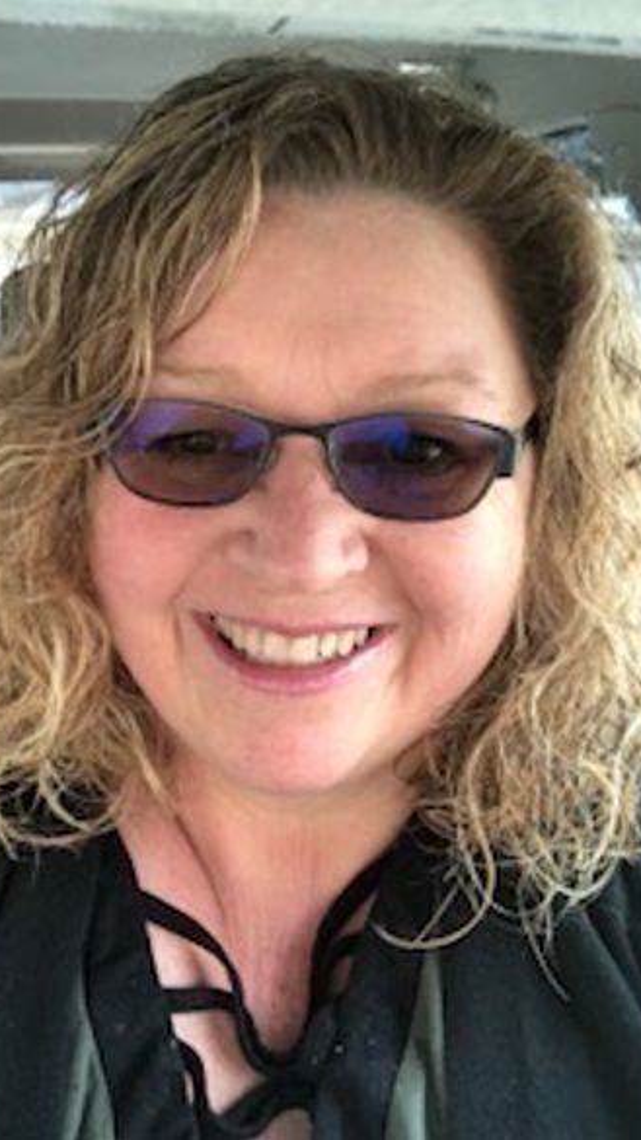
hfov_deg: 33.7
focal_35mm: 35
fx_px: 1058
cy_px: 570
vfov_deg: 56.6
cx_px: 279
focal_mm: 2.87
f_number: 2.2
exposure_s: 1/120
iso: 100
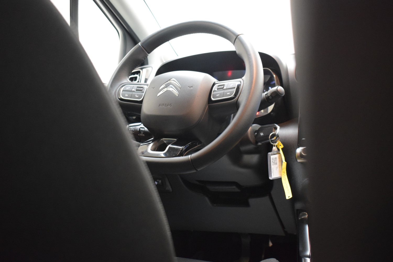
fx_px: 442
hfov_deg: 47.9
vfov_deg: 33.0
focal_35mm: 40
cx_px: 196
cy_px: 131
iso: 3200
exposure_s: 1/25
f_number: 4
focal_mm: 27
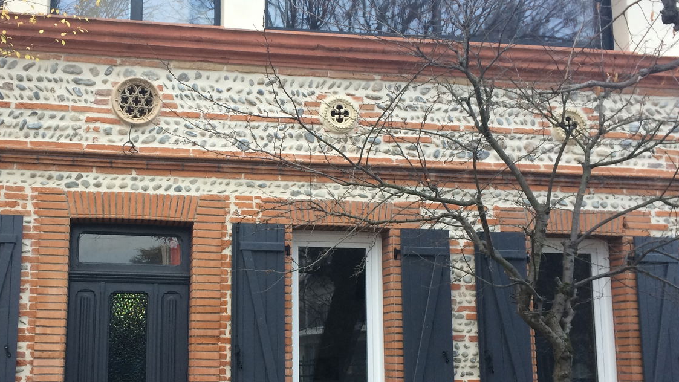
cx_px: 233
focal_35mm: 45
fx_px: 810
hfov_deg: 44.9
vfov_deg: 26.5
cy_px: 237
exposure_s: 1/33
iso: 40
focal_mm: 4.15
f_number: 2.2
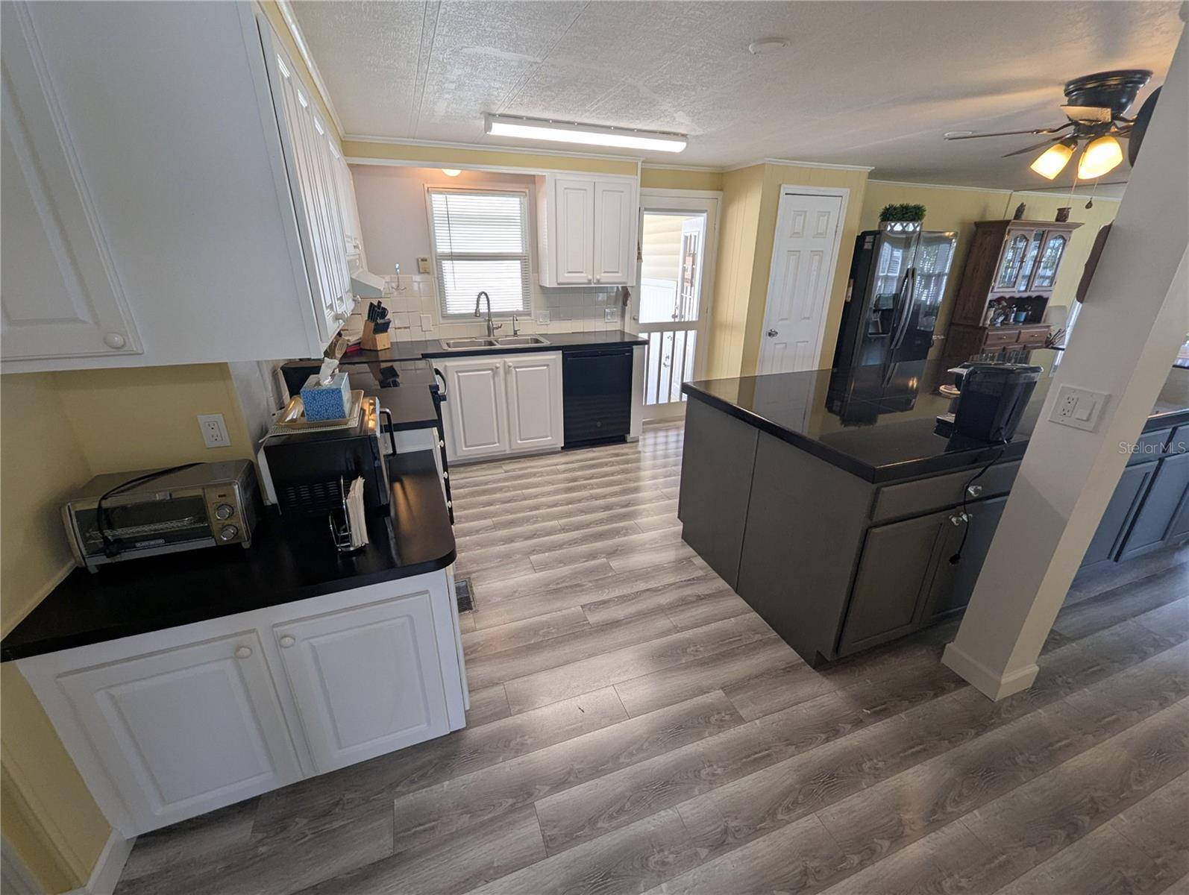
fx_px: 447
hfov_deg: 106.1
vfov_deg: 90.1
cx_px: 594
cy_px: 448
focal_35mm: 13
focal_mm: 1.95
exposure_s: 1/120
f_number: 2.2
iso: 68
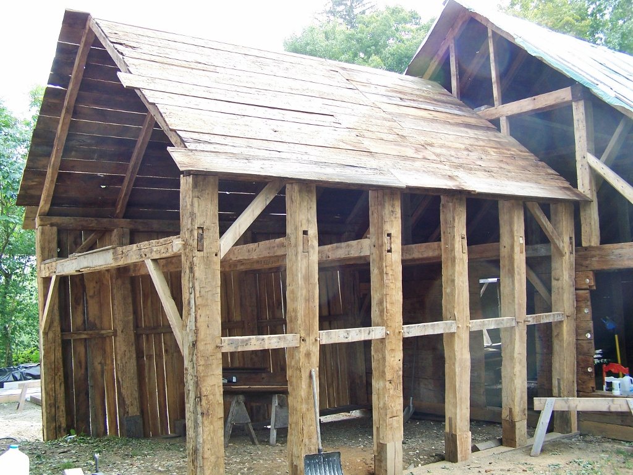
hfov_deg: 49.0
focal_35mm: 38
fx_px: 695
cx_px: 316
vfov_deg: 37.8
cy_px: 238
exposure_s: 1/80
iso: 80
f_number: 2.8
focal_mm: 6.3
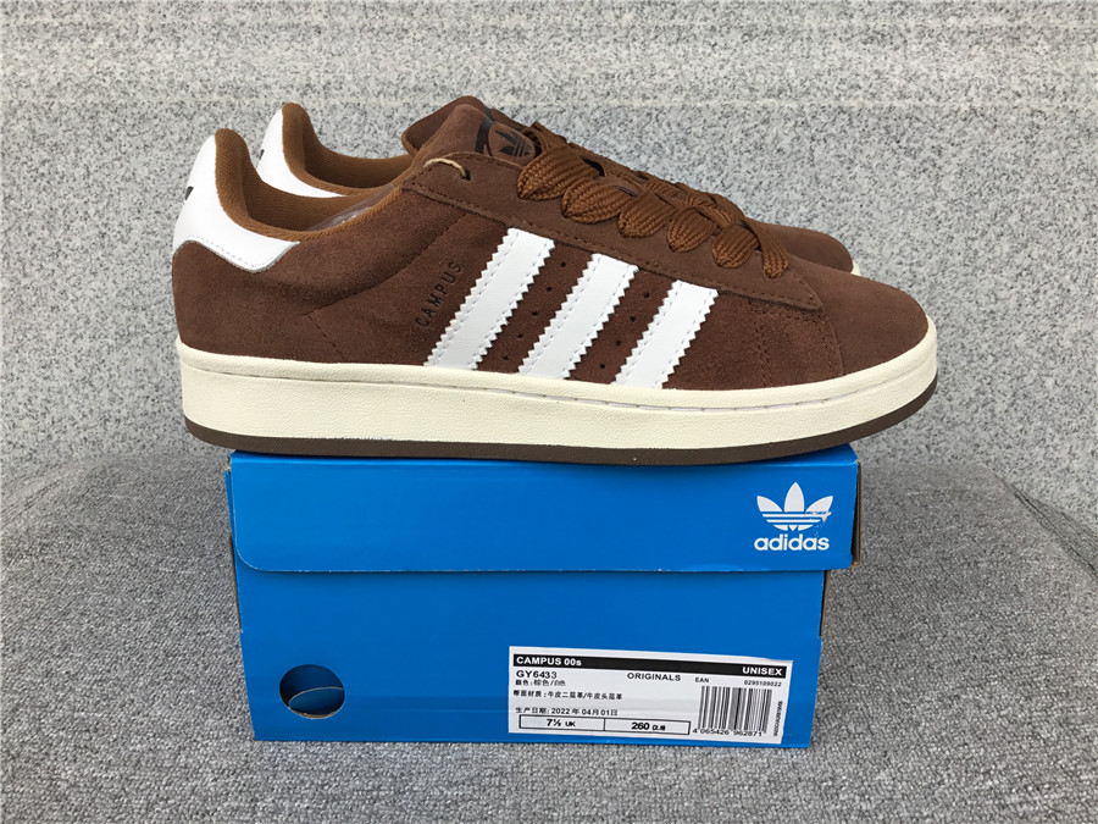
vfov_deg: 45.4
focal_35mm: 31
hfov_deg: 58.4
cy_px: 412
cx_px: 549
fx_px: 983
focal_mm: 3.3
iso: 25
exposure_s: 1/100
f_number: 2.4
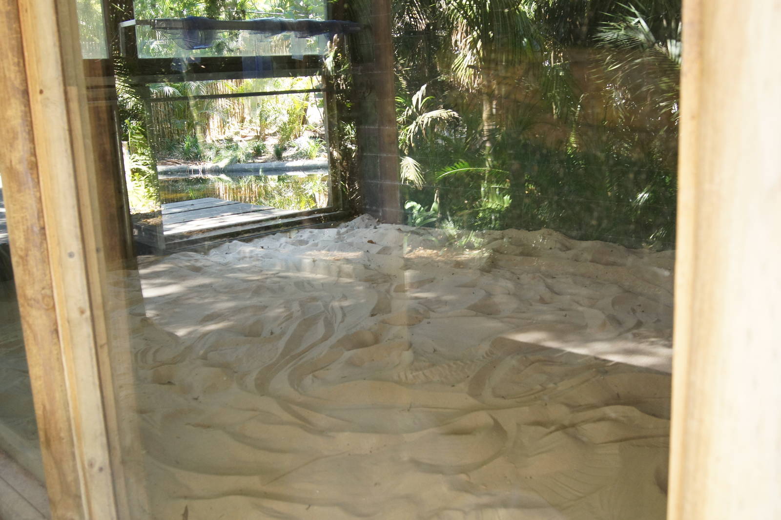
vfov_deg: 34.2
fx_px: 846
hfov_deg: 49.6
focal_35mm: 39
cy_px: 260
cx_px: 390
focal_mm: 26
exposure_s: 1/50
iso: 800
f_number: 5.6
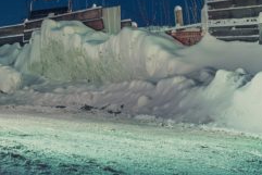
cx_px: -159
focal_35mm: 110
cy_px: -116
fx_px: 801
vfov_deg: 11.7
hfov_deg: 16.5
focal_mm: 32
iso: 400
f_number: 7.1
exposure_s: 15
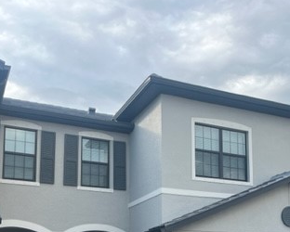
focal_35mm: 52
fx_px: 447
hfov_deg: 35.7
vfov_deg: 27.8
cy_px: 220
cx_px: 186
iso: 50
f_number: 1.6
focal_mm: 5.1
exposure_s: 1/1175
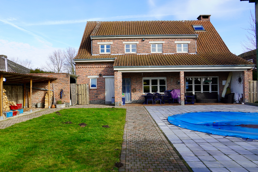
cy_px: 86
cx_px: 129
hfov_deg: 67.4
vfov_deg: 47.9
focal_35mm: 27
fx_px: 193
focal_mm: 18
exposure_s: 1/125
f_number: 8
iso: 100
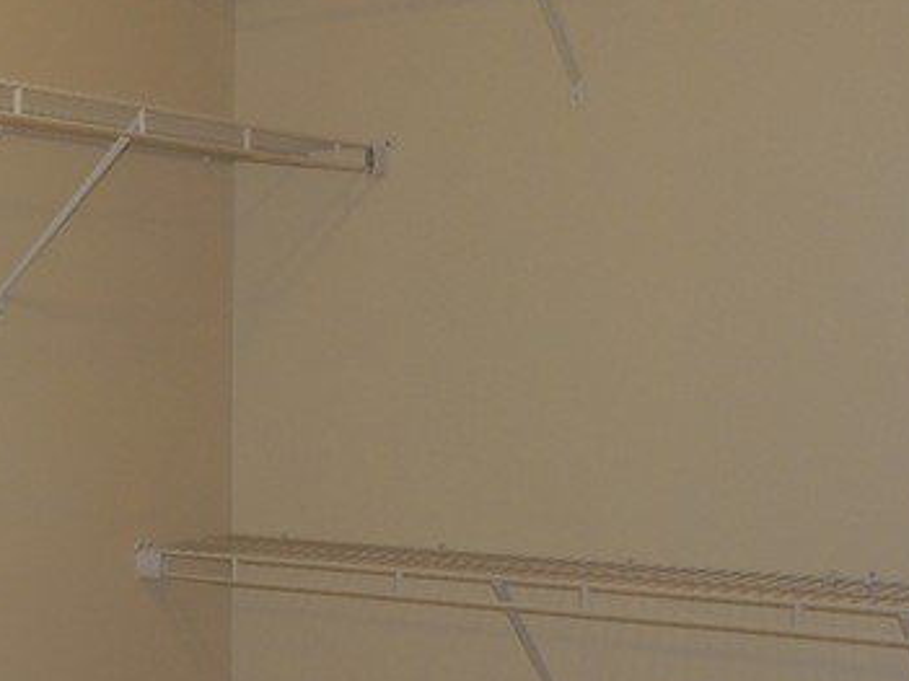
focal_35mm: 70
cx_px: -93
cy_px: 401
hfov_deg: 25.7
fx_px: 1838
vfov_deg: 21.0
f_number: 3
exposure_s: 1/30
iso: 200
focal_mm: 4.3
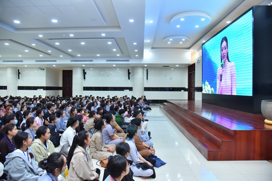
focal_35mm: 24
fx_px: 181
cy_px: 90
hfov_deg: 73.7
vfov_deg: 53.2
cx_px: 136
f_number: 4.5
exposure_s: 1/125
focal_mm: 24
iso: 1250
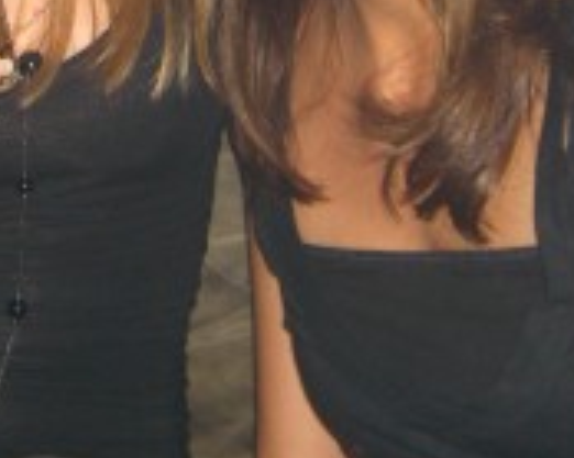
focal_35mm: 128
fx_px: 2173
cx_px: 185
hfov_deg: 15.0
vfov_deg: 11.6
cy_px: -194
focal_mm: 7.9
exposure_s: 1/60
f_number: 2.8
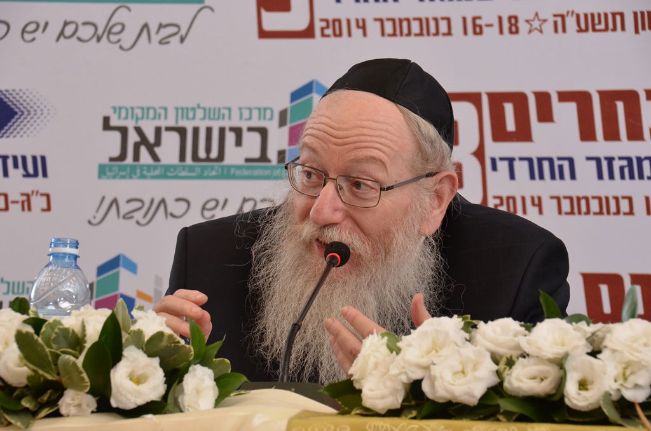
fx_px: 3925
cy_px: 216
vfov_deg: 6.3
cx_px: 326
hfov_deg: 9.5
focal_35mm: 218
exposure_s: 1/125
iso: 1000
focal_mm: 145
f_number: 10
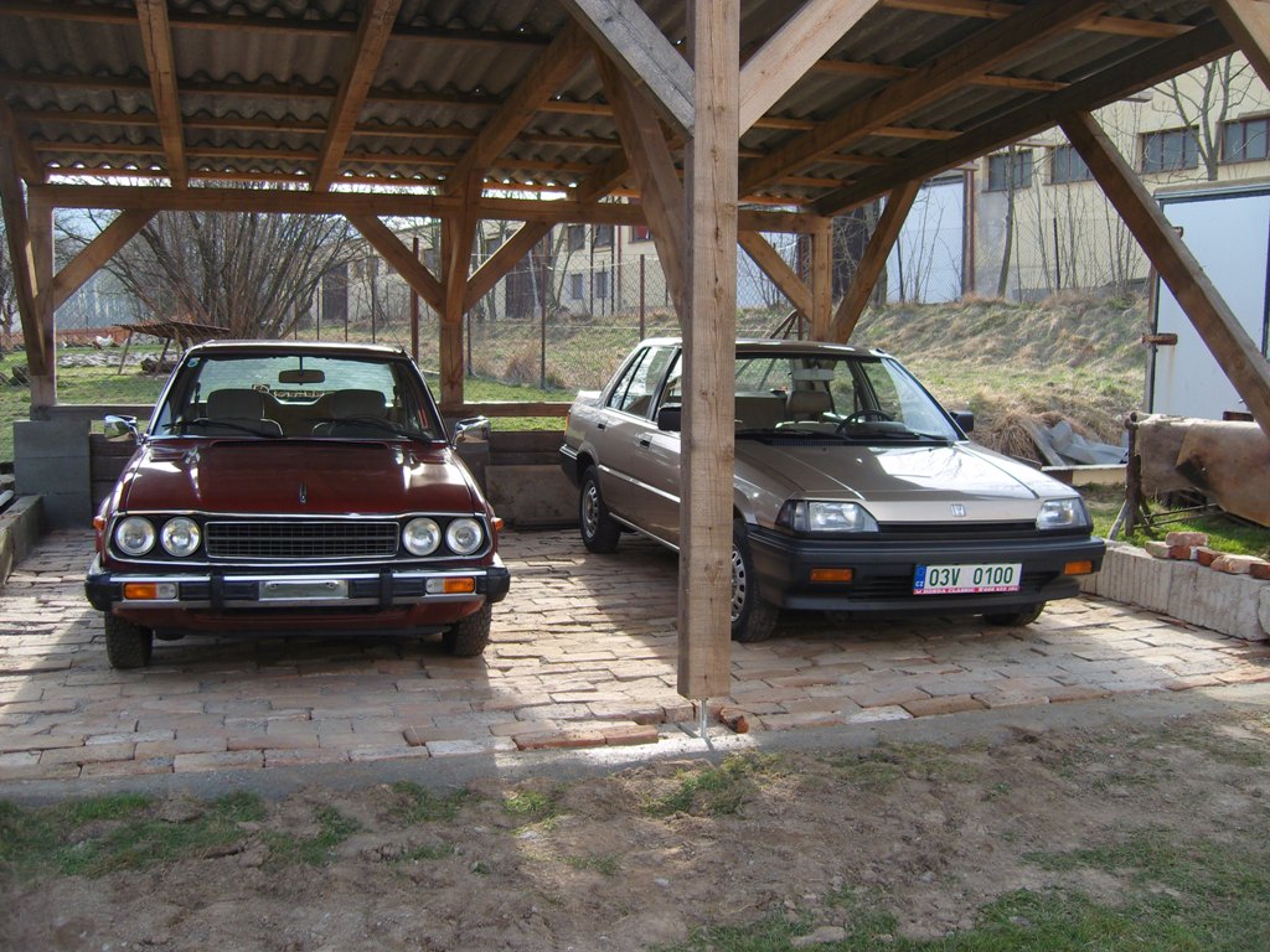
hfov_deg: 54.0
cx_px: 635
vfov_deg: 41.8
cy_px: 476
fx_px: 1247
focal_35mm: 34
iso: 100
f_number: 2.8
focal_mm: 7.3
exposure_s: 1/400
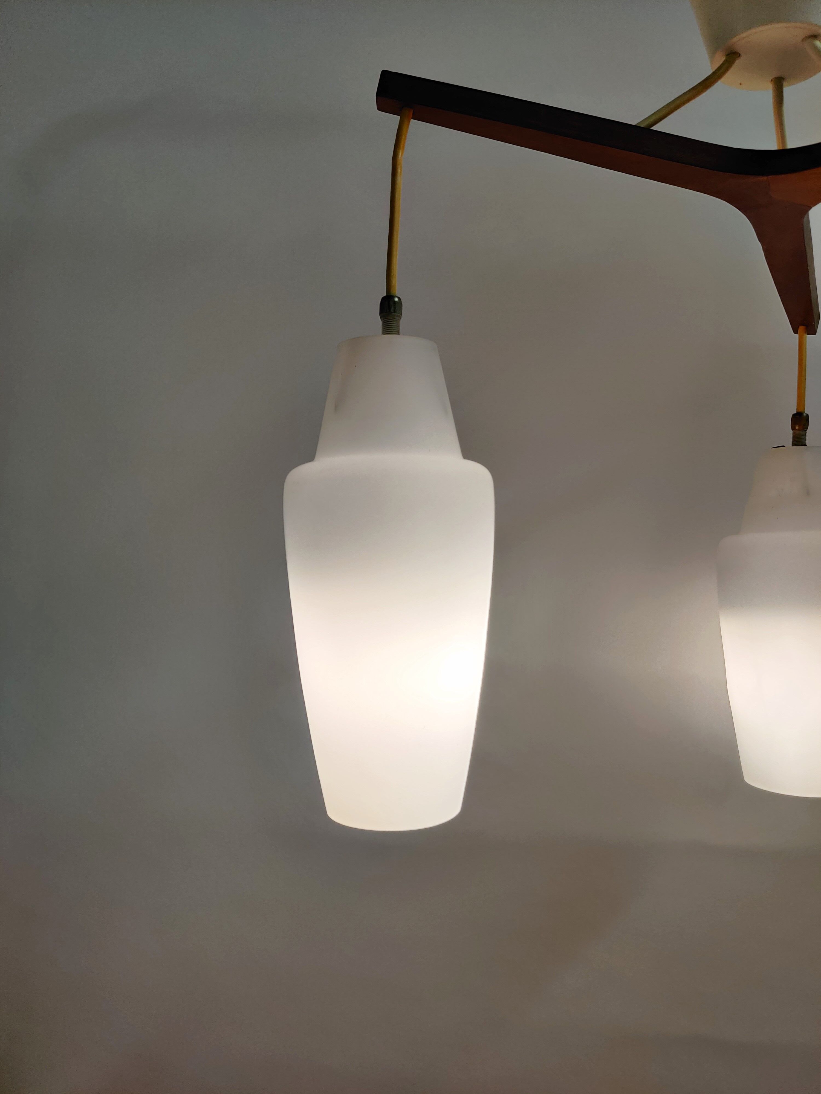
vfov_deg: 65.3
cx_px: 410
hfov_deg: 51.4
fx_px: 854
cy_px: 547
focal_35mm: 27
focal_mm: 4.75
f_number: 1.75
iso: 160
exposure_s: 1/50
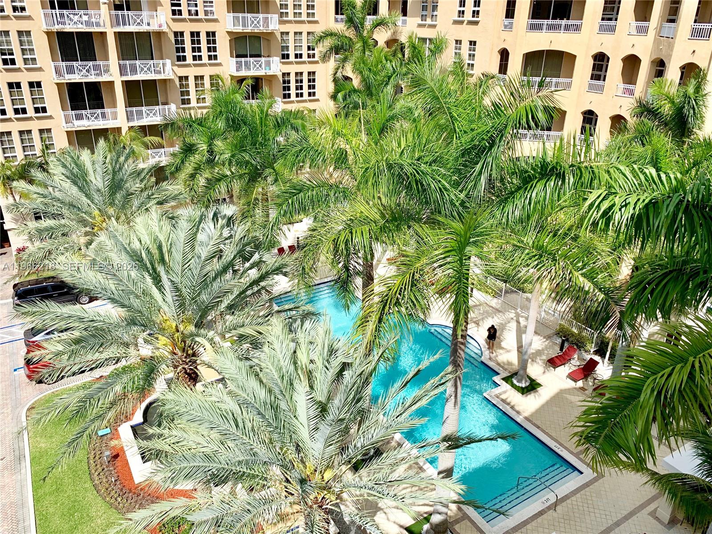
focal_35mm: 26
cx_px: 356
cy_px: 267
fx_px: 535
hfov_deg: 67.3
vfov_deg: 53.1
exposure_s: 1/2364
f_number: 1.8
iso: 25
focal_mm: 4.25
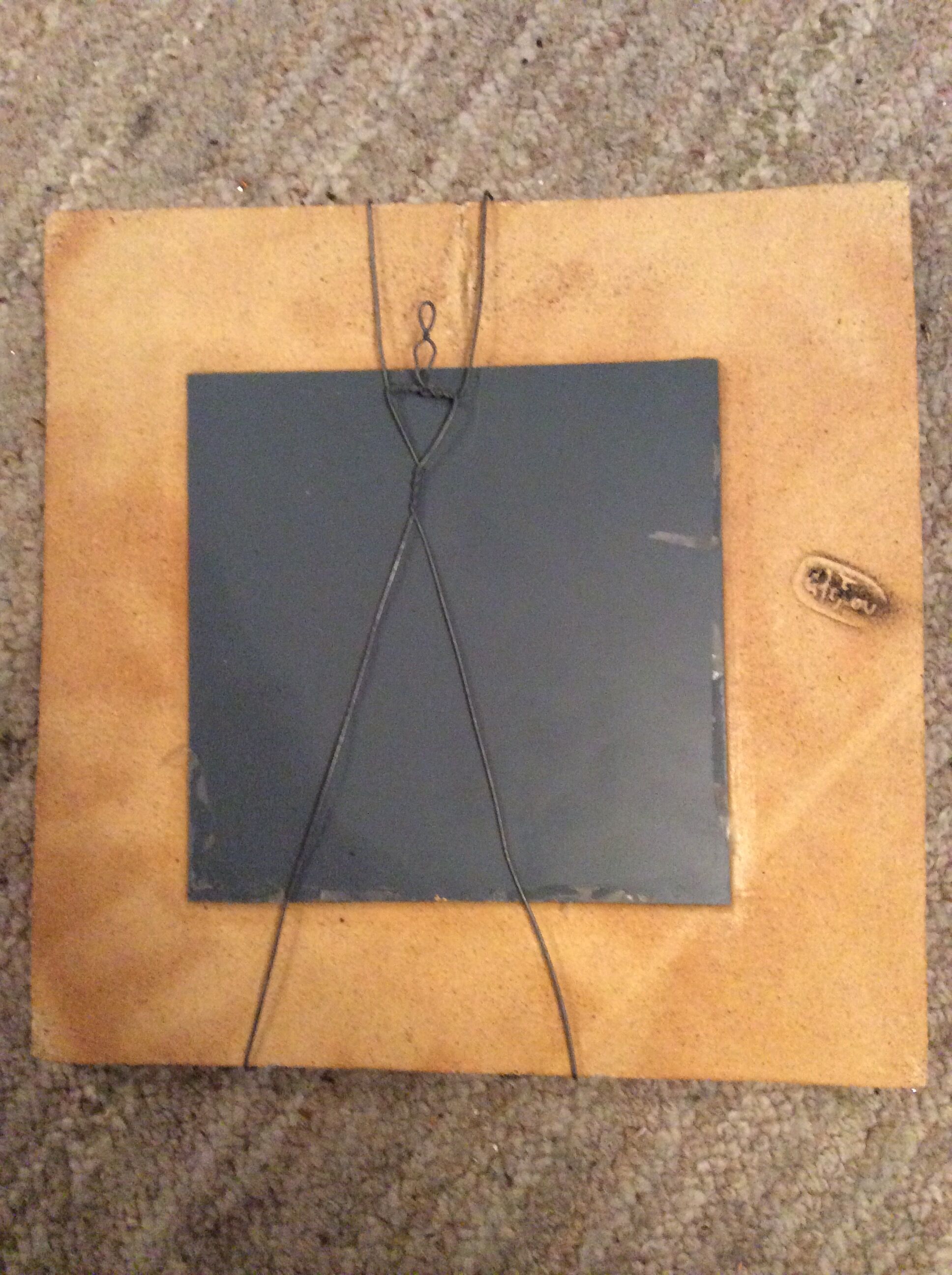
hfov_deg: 44.1
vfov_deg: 56.9
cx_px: 476
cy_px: 638
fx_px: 1177
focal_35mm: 32
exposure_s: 1/17
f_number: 2.4
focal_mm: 3.3
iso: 400
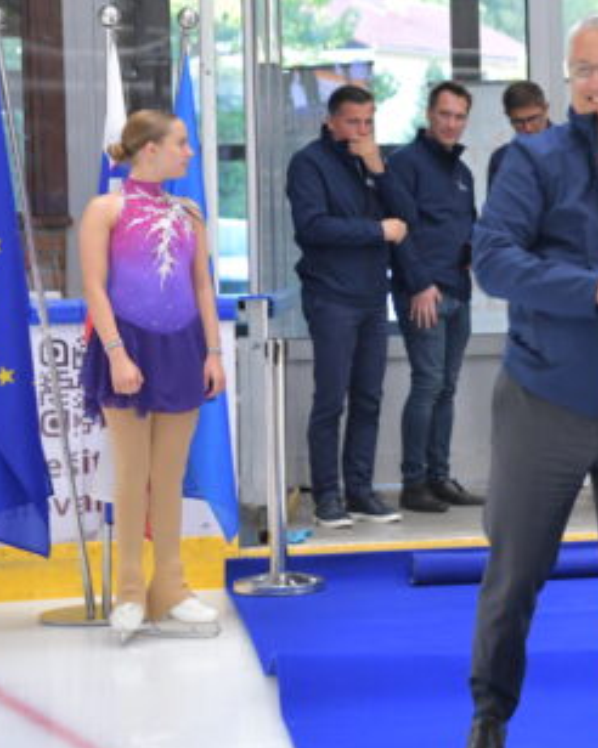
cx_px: 761
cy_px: 216
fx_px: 2635
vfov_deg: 16.1
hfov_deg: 12.6
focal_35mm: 119
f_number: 2.8
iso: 2000
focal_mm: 52
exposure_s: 1/400
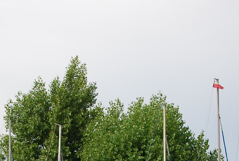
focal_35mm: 117
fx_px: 778
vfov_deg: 11.3
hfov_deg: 17.4
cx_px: 100
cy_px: 239
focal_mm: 24
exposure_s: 1/200
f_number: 10
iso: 200
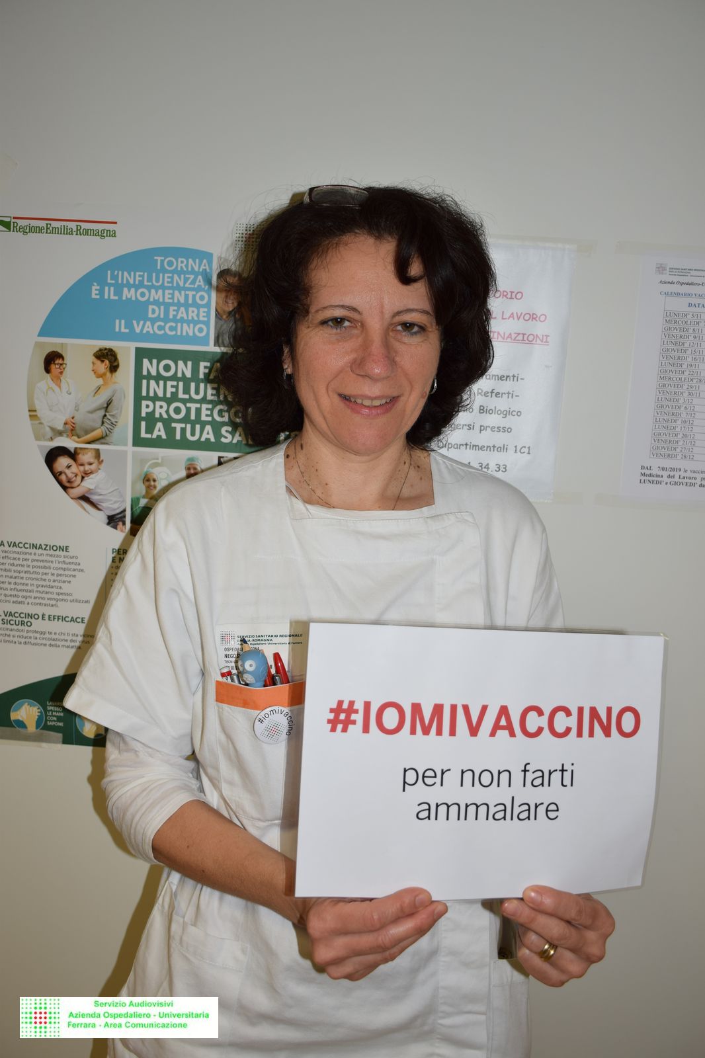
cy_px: 529
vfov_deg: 55.1
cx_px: 352
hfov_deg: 38.3
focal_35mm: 34
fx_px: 1014
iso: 100
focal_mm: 23
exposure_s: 1/60
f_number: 3.8
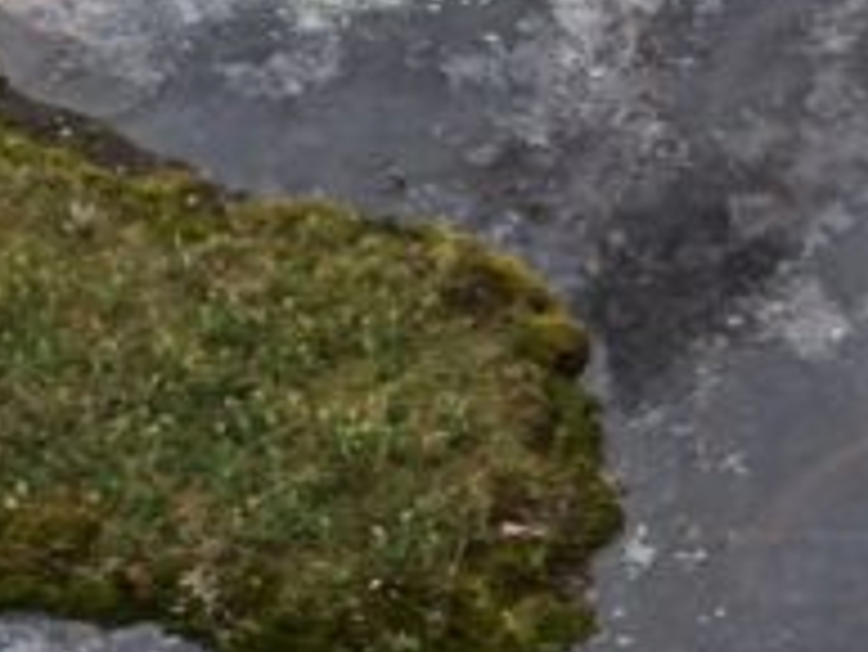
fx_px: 3989
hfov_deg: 12.2
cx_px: 980
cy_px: 616
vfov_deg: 9.3
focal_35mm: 159
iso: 32
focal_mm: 4.12
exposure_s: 1/387
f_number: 2.2
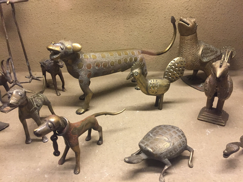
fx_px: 204
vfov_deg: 48.2
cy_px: 91
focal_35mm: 29
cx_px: 122
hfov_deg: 61.7
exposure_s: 1/33
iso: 250
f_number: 2.2
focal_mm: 4.15
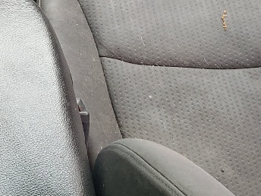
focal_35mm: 121
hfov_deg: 15.6
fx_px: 912
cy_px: -42
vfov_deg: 12.0
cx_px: -60
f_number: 1.5
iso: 50
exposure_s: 1/133
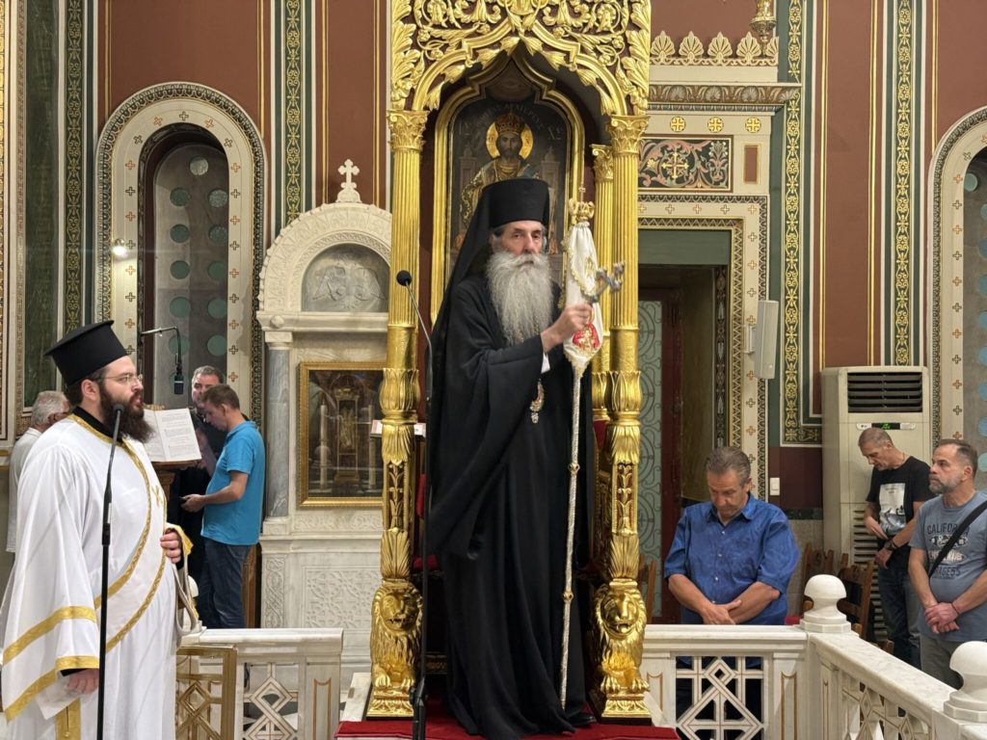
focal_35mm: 48
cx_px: 494
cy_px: 370
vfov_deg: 30.3
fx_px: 1369
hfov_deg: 39.7
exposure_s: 1/33
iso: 200
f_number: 1.78
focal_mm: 6.76
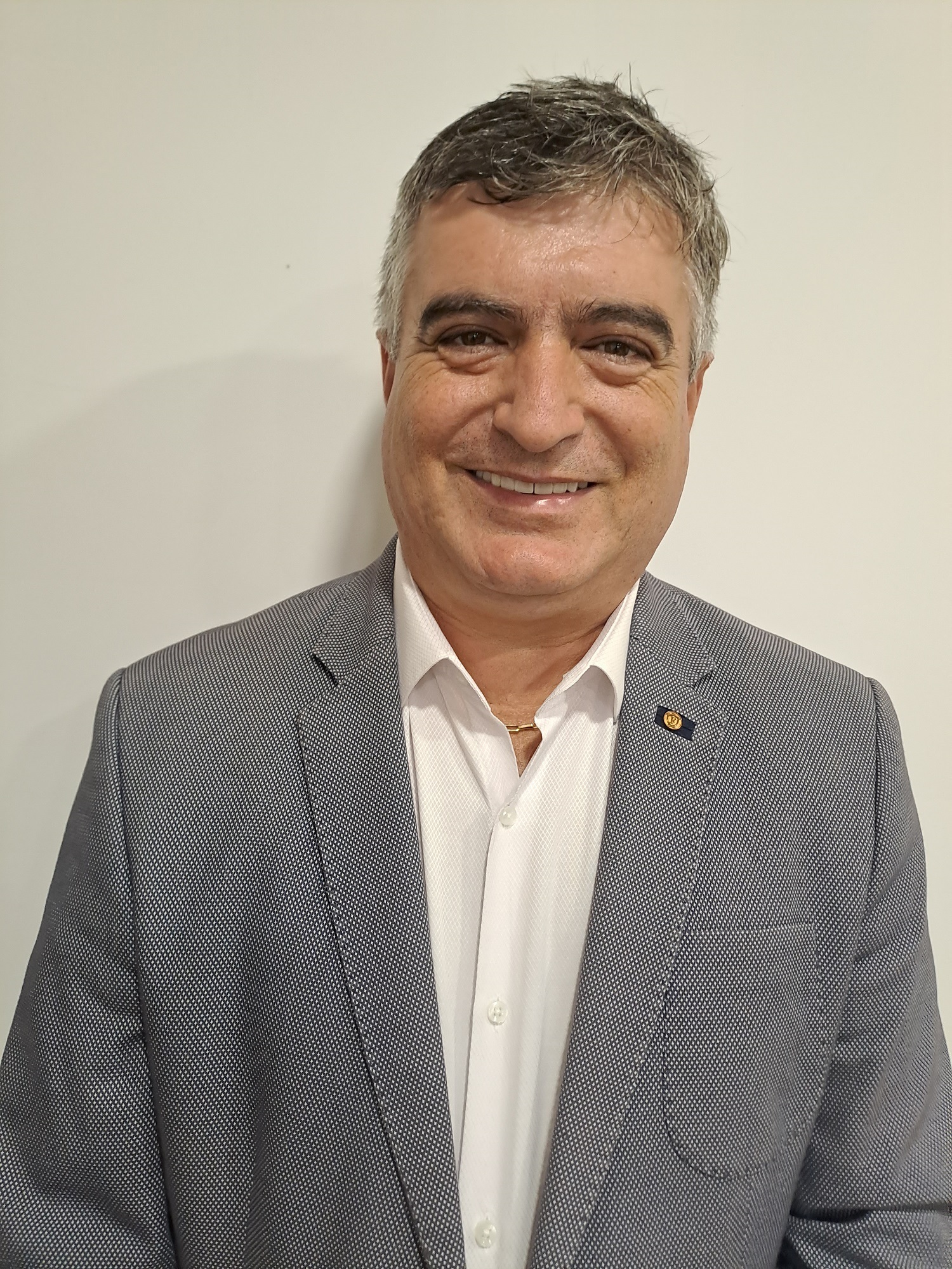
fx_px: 917
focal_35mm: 25
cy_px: 634
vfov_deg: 69.4
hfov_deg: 54.9
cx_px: 476
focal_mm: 4.65
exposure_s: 1/40
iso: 250
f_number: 1.8
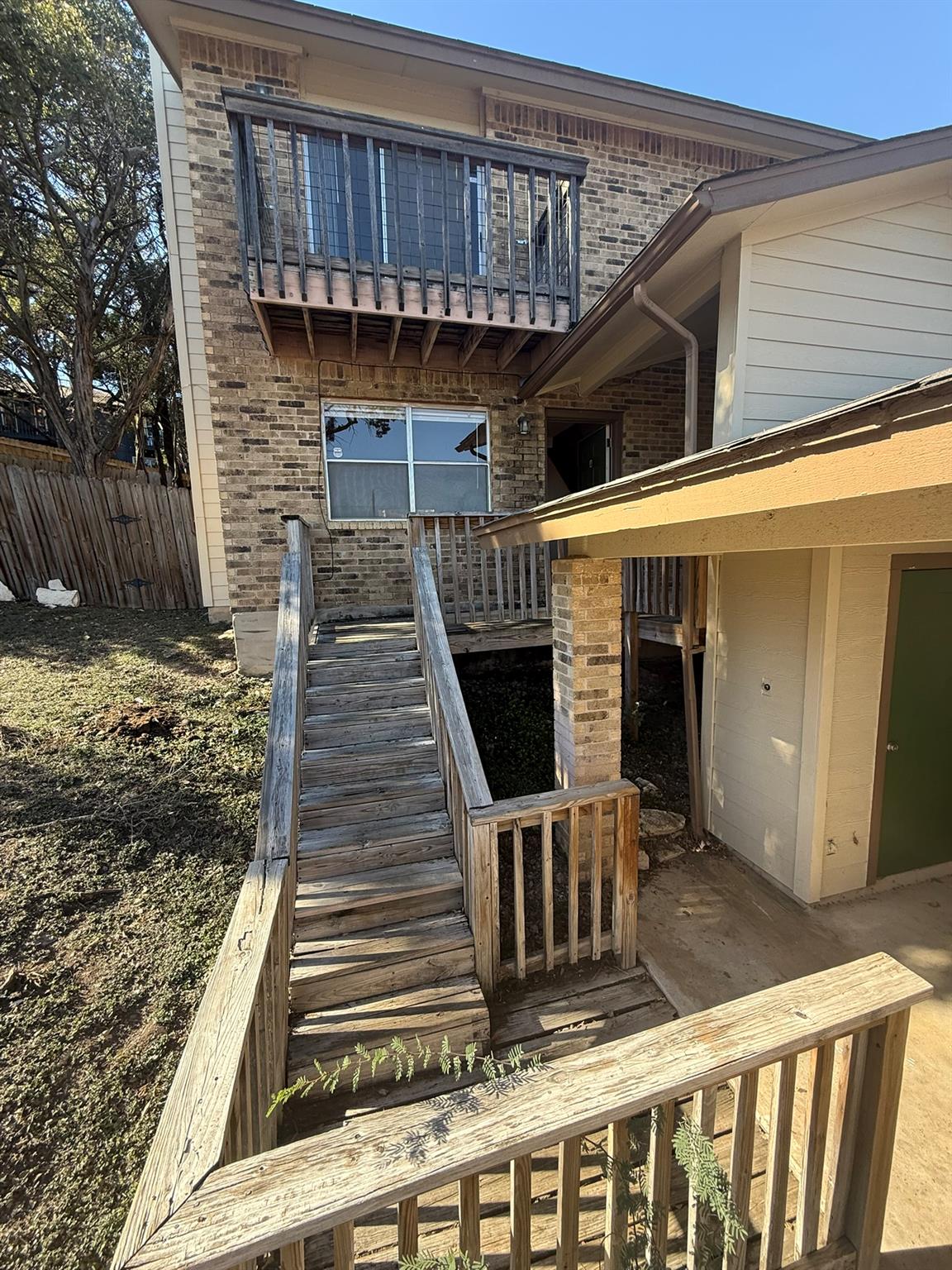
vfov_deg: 102.1
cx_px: 476
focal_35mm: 14
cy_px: 635
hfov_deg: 85.7
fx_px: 513
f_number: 2.2
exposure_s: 1/243
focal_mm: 2.22
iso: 64
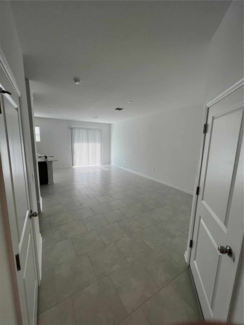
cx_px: 122
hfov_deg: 89.9
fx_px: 122
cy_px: 162
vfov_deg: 106.2
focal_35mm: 13
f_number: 1.8
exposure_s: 1/189
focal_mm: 1.57
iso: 32
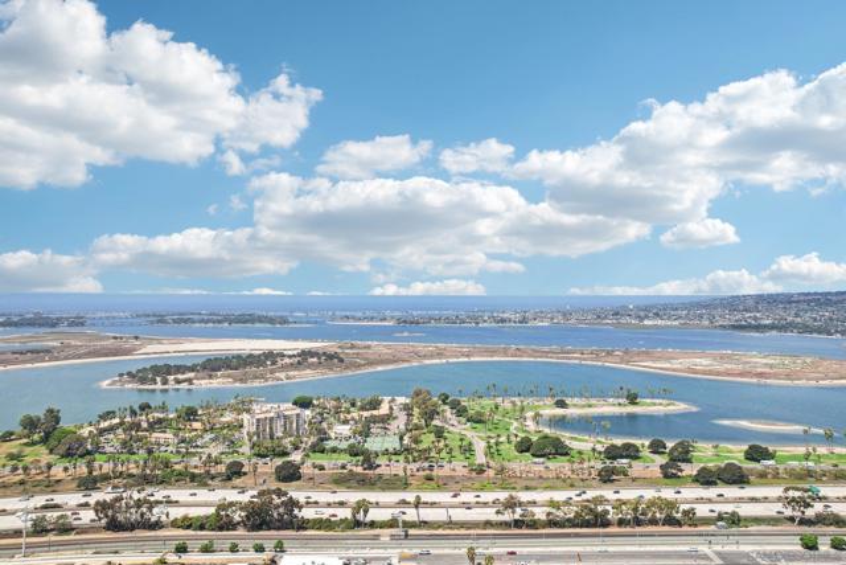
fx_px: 517
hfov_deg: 78.6
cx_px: 423
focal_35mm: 22
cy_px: 282
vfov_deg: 57.3
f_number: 2.8
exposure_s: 1/2500
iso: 110
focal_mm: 8.38
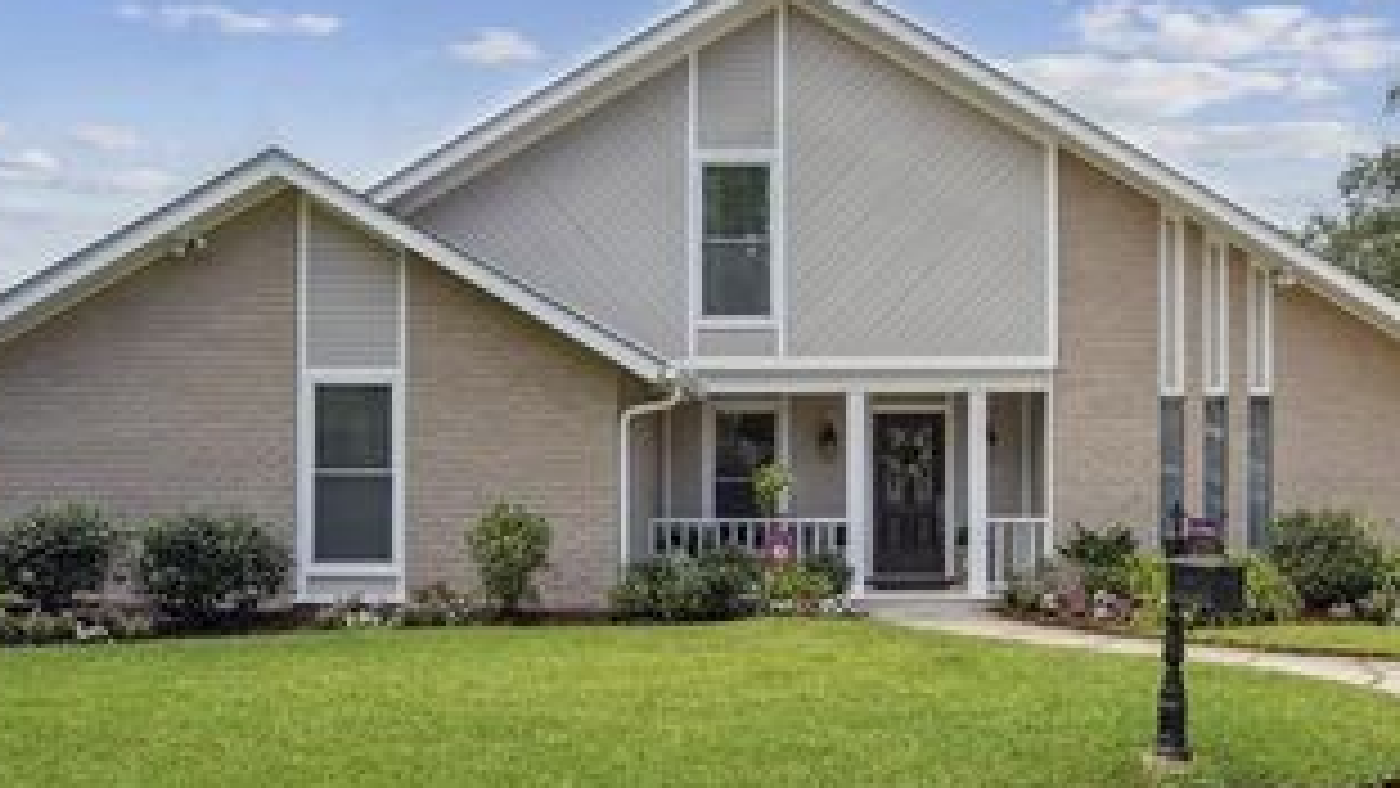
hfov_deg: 60.5
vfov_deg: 36.6
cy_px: 331
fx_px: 1188
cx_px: 842
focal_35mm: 32
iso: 800
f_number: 11
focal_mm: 19
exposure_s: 1/800
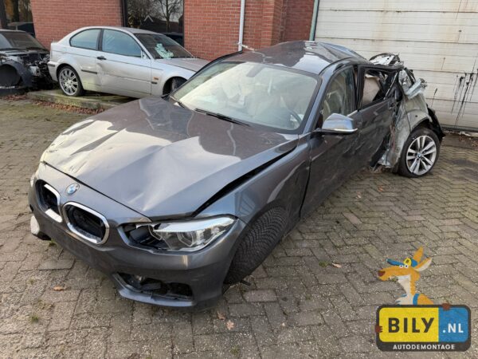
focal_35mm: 24
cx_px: 239
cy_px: 180
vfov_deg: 56.8
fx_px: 331
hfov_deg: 71.6
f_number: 1.78
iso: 100
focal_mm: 6.76
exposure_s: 1/464
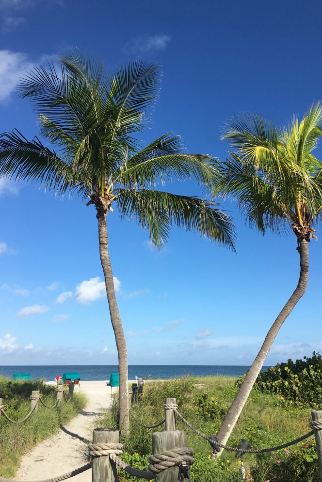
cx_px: 181
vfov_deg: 60.3
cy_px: 238
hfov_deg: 42.2
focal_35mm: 31
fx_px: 416
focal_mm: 4.15
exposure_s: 1/1789
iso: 25
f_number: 2.2
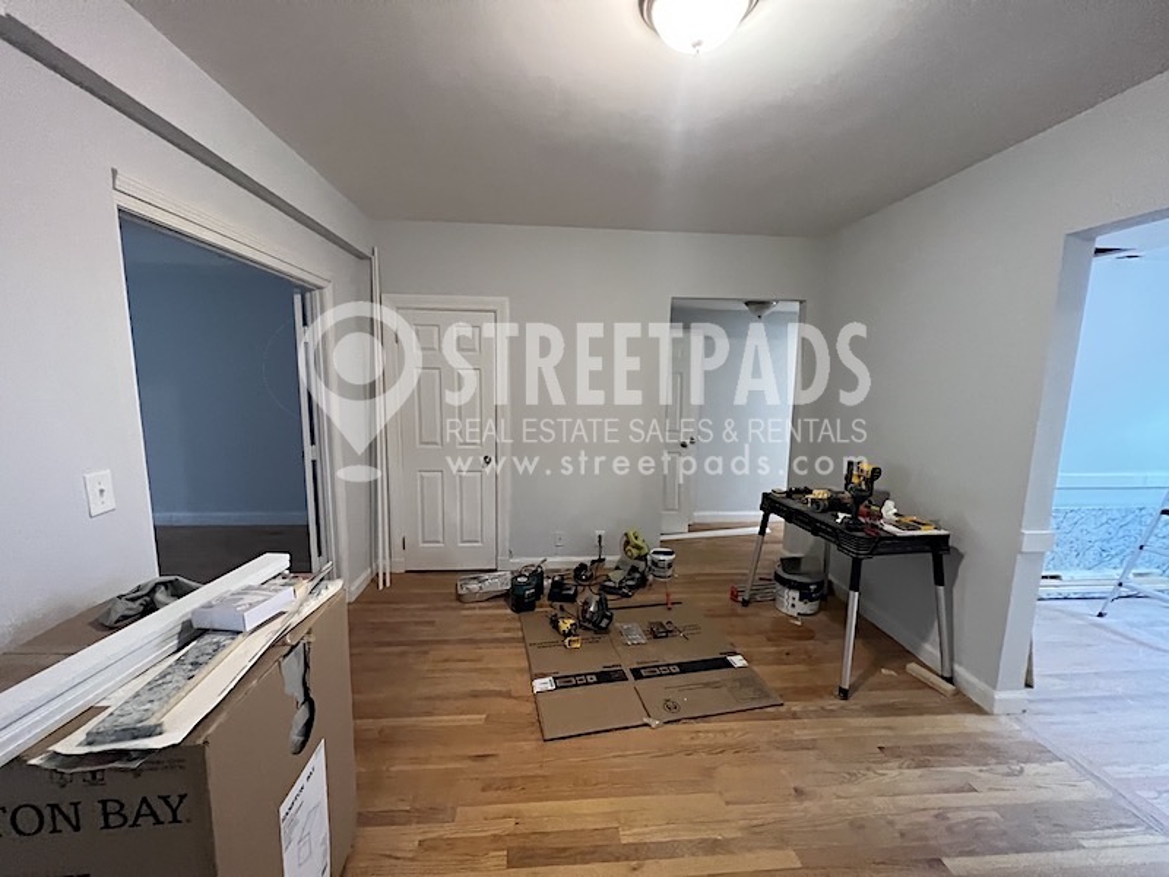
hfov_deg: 106.2
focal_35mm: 13
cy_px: 438
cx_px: 584
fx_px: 439
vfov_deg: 89.9
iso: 640
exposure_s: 1/60
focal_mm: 1.57
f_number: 1.8
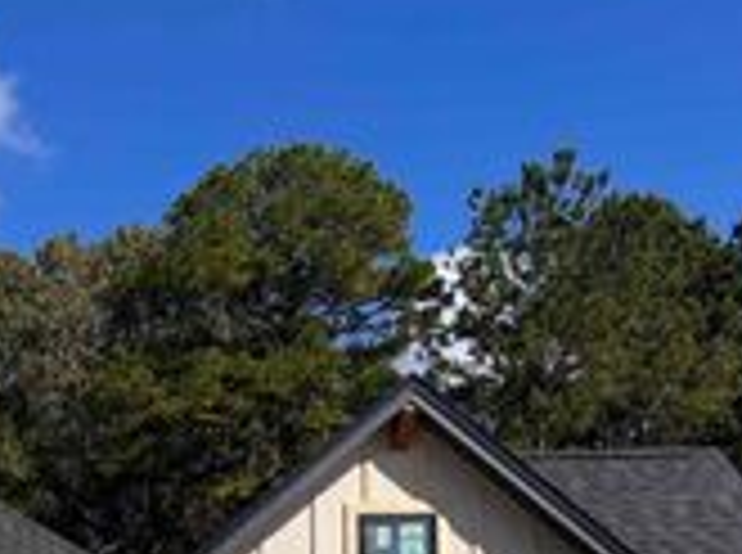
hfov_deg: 23.2
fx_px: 1690
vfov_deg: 17.1
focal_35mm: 79
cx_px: -81
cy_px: 781
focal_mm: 5.7
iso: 50
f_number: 1.5
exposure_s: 1/6579
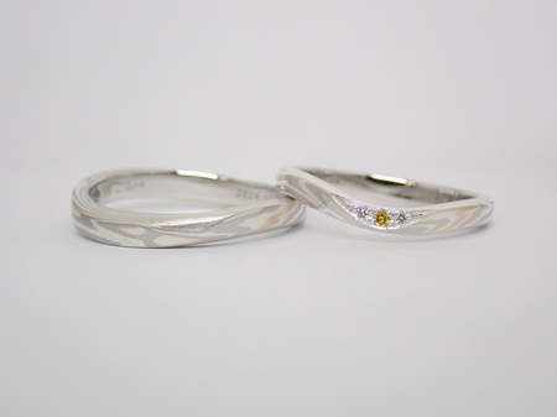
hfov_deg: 25.3
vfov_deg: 19.1
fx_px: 1238
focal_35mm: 77
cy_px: 208
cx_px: 278
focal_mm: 13.65
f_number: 4.1
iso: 200
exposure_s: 1/160
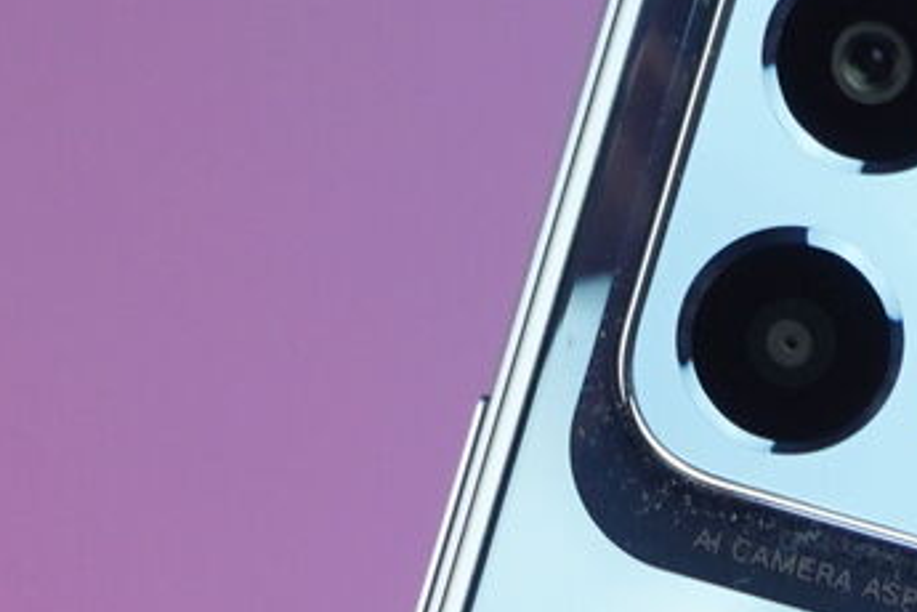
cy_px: 447
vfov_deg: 10.7
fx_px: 3260
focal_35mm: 128
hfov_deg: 15.4
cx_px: 1118
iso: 640
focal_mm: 46
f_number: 6.3
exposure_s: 1/125
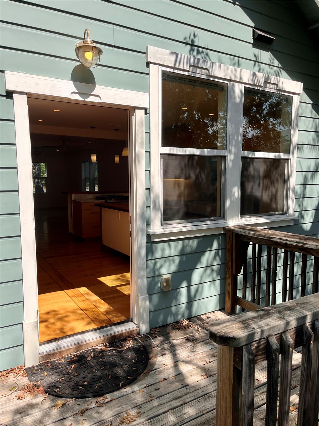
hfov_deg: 53.1
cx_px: 160
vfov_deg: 67.3
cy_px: 213
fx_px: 319
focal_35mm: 26
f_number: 1.6
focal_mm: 5.1
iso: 50
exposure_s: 1/1832
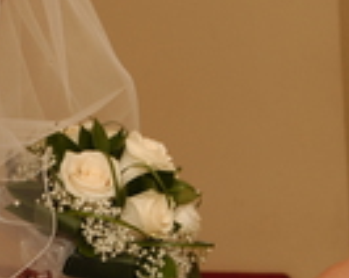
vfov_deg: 9.5
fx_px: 1671
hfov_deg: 11.6
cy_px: 143
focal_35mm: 162
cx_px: -118
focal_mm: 34
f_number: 7.1
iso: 250
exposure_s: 1/40
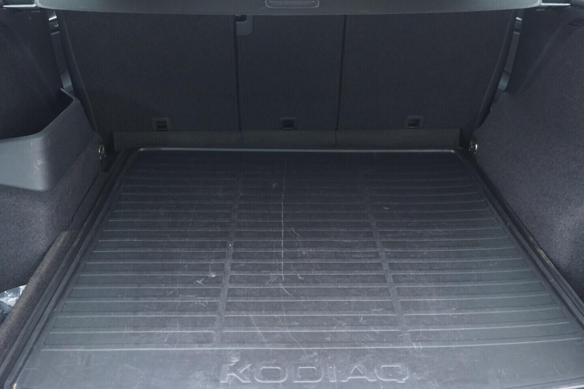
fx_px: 584
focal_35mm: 36
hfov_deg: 53.1
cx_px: 292
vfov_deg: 36.9
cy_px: 194
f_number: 2.8
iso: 1600
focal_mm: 24
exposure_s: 1/40
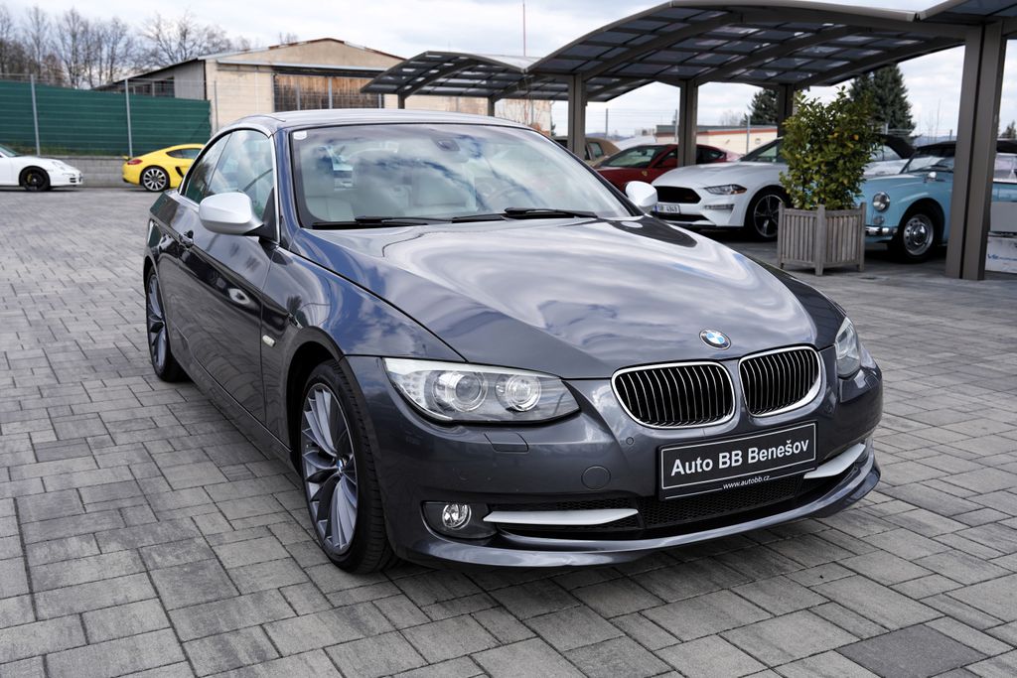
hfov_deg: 53.1
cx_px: 508
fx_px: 1017
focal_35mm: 36
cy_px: 339
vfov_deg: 36.9
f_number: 6.3
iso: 100
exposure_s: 1/200
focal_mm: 36
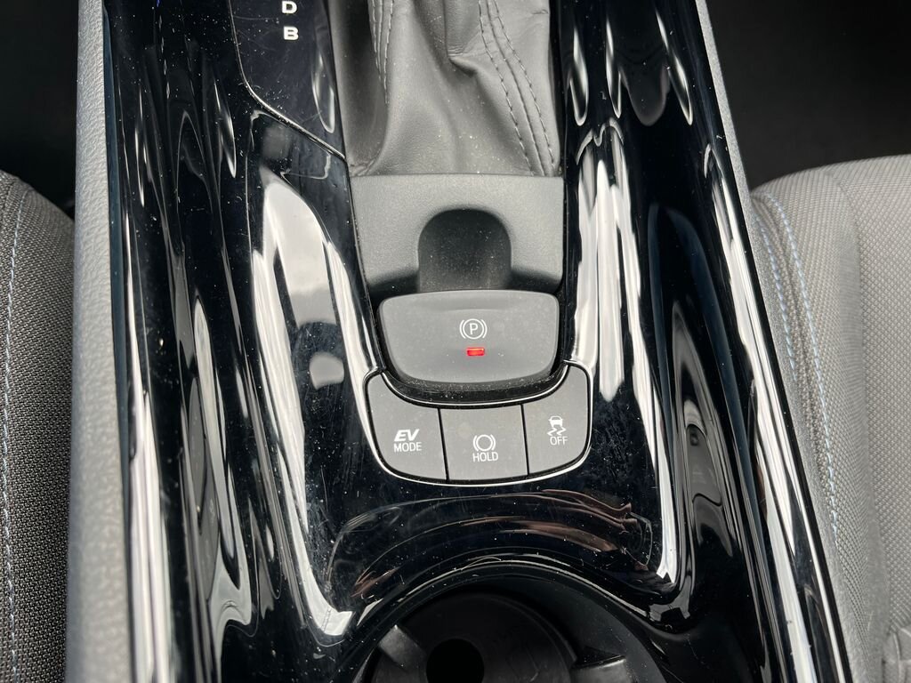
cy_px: 342
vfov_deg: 53.1
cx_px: 456
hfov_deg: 67.3
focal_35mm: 26
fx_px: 684
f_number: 1.6
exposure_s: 1/122
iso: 64
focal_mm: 5.1
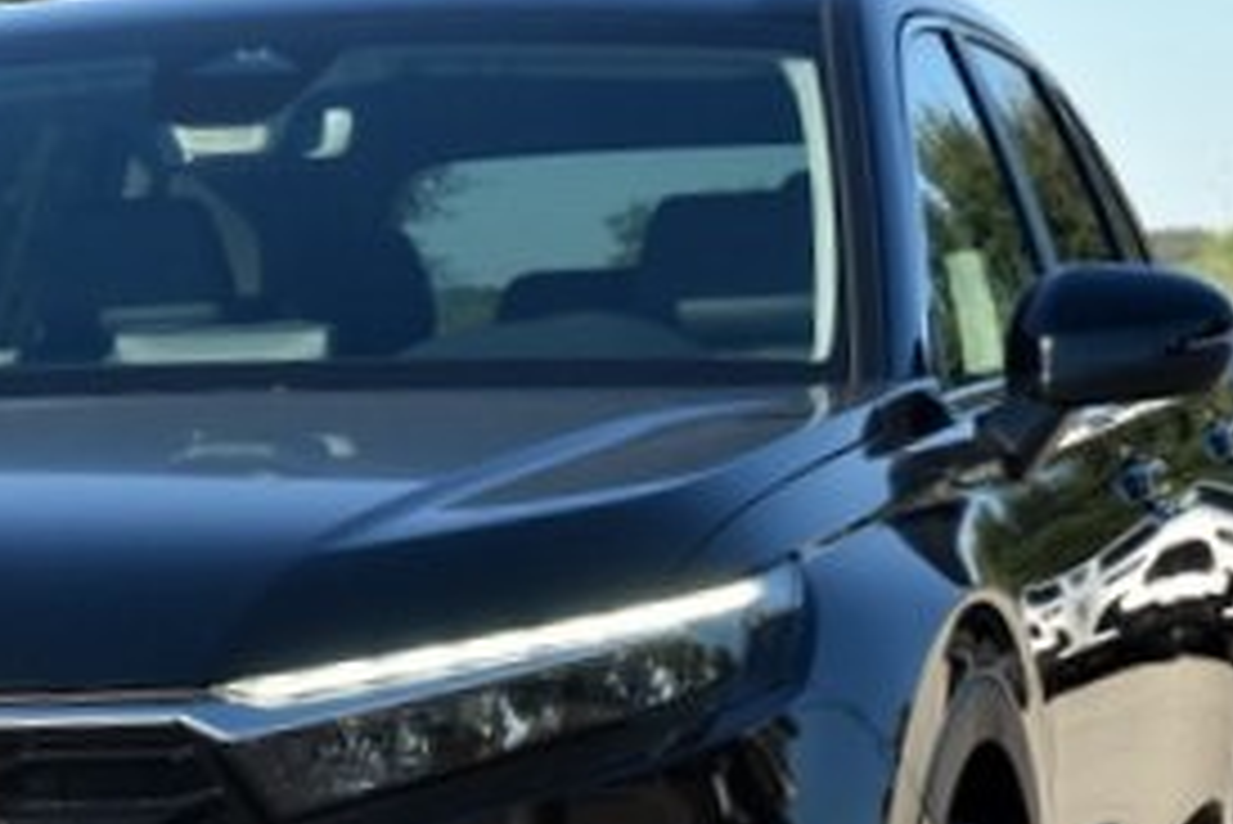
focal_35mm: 154
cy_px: 777
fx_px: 5277
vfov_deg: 8.9
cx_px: 194
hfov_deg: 13.2
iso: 200
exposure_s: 1/320
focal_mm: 44
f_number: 9
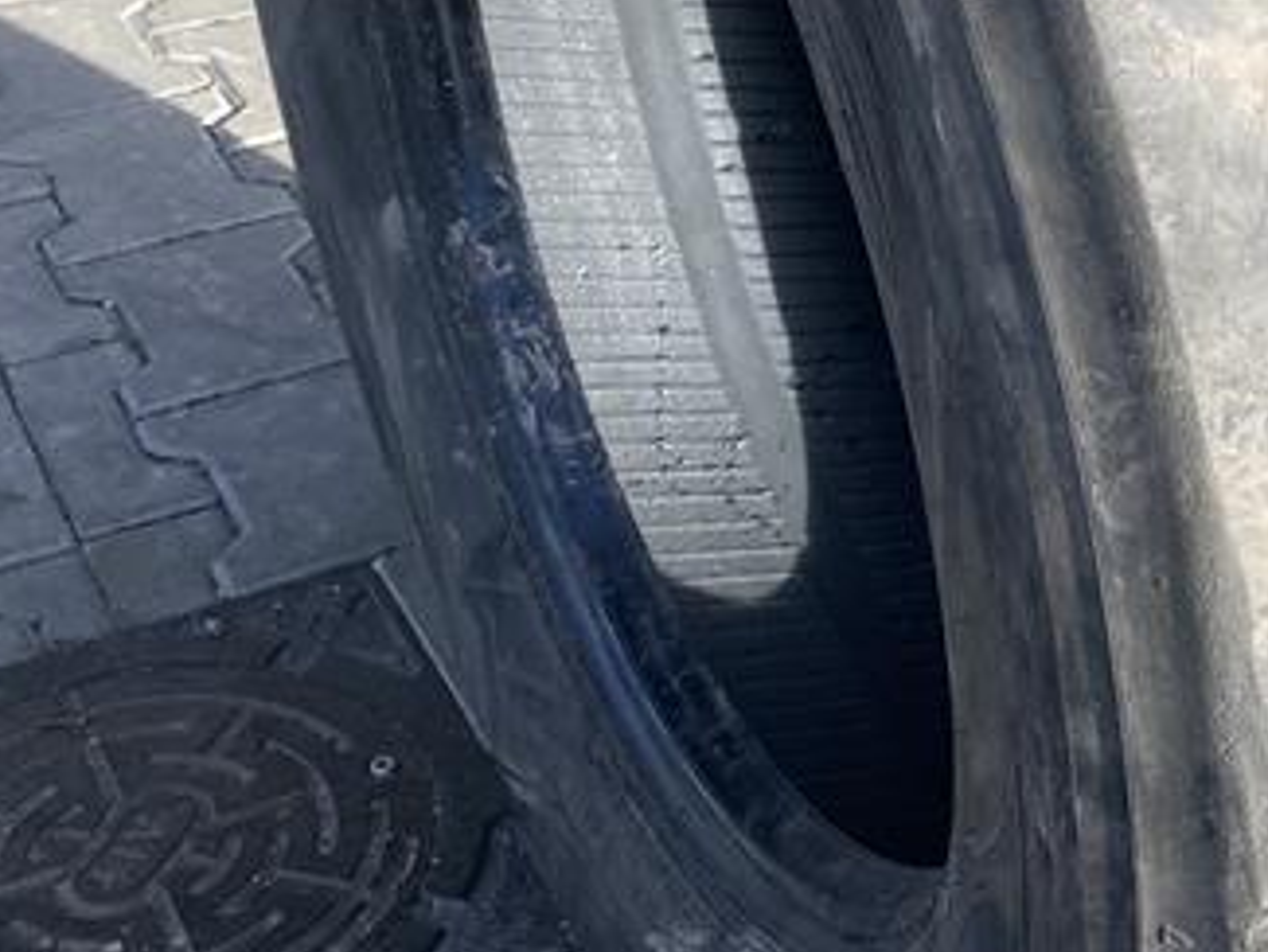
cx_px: 1401
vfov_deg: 17.8
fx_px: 3005
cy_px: 140
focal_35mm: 82
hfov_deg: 22.5
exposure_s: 1/778
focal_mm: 4.25
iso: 32
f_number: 1.8
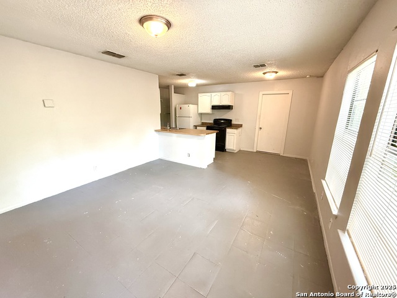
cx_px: 198
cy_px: 149
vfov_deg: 85.7
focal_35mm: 14
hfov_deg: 102.1
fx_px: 161
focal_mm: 2.22
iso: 320
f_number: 2.2
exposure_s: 1/99
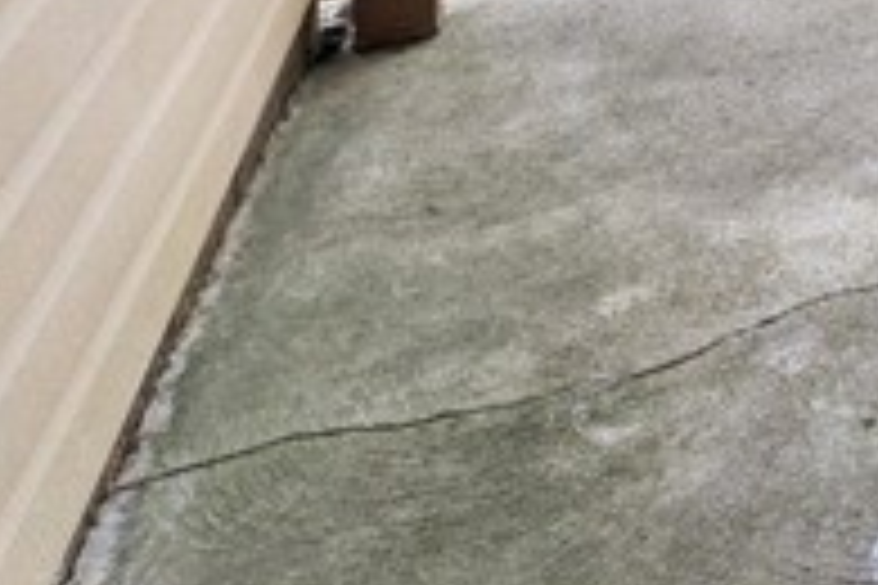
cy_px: -952
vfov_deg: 12.4
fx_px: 1902
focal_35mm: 78
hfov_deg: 16.1
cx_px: 1977
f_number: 8
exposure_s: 1/50
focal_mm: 14
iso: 200
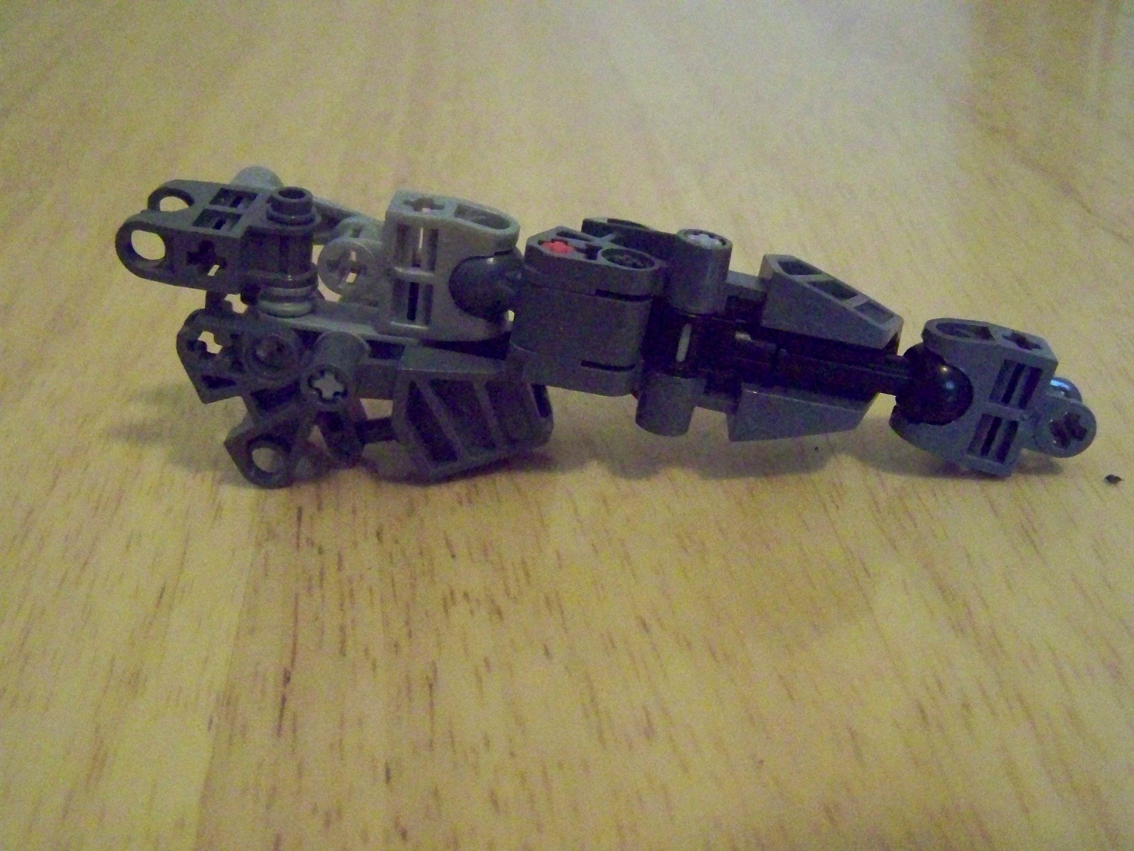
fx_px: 1245
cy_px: 426
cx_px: 567
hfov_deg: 49.0
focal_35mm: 38
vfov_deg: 37.7
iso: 1600
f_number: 2.8
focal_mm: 6.3
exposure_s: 1/60
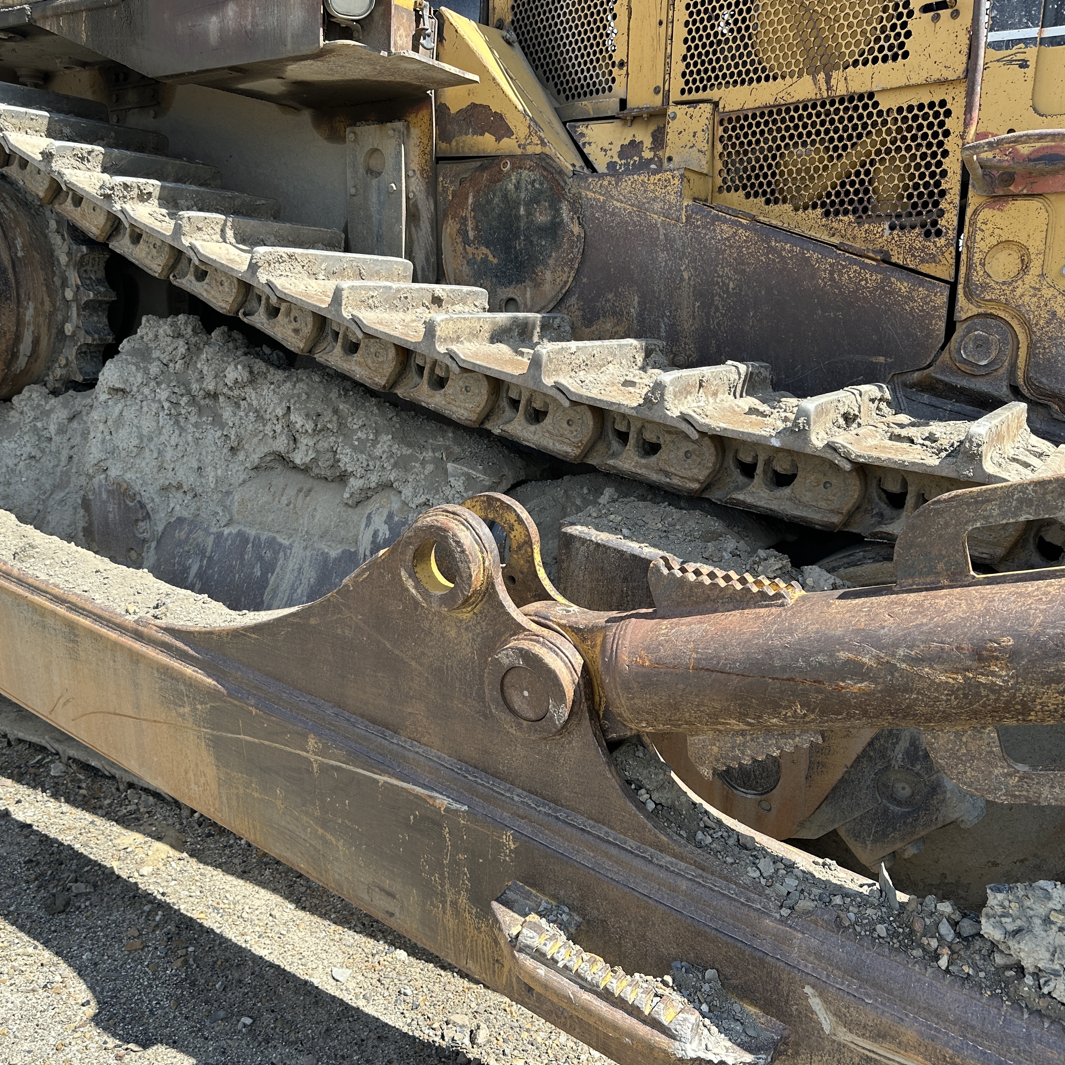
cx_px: 453
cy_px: 532
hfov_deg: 55.4
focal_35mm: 29
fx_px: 1009
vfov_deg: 55.6
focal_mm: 6.86
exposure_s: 1/1517
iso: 80
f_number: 1.78
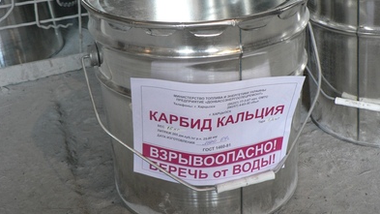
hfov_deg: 34.4
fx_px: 615
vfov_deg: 19.7
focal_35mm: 61
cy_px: 97
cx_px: 190
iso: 200
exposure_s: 1/30
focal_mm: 9.2
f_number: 2.8
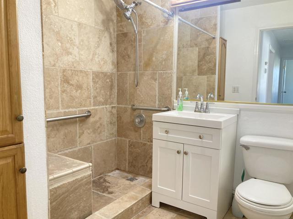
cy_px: 110
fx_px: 237
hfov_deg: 63.4
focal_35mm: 28
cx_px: 146
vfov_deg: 49.7
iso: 125
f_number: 1.8
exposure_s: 1/60
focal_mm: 3.99
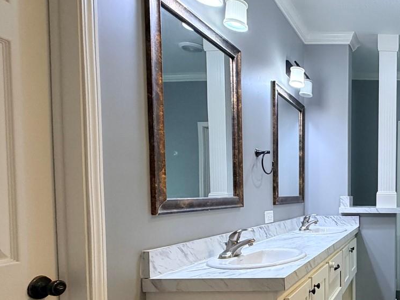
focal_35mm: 30
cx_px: 416
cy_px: 206
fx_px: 347
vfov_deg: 45.9
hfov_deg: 47.6
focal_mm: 2.22
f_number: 2.2
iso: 400
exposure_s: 1/60
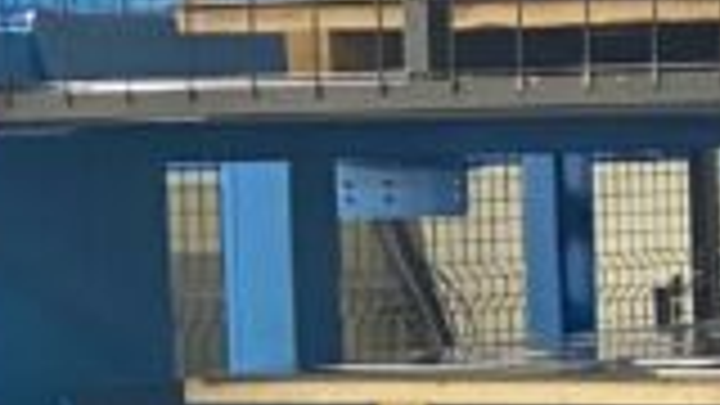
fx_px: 3456
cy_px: 252
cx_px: 1876
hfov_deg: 10.0
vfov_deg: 6.7
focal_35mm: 181
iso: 160
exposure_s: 1/60
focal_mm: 4.25
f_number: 1.8
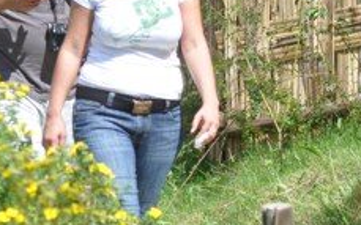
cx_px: -213
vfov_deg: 2.0
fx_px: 6549
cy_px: -157
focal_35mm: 666
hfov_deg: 3.1
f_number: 5.6
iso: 400
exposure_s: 1/1250
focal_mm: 125
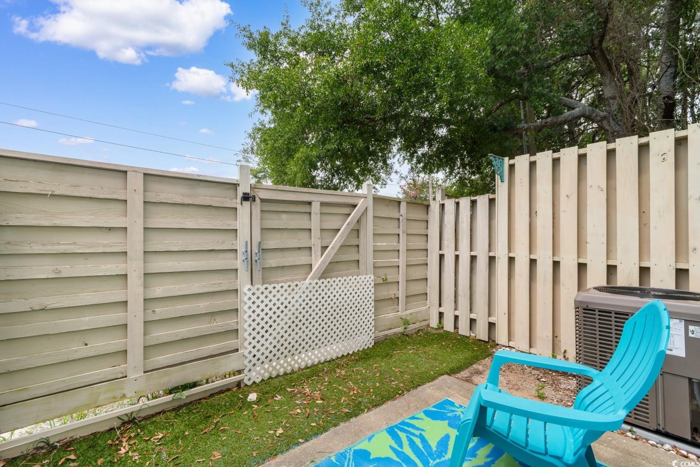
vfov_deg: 77.3
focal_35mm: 15
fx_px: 292
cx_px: 350
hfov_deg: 100.4
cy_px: 234
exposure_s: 1/200
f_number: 7.1
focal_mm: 10
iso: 100
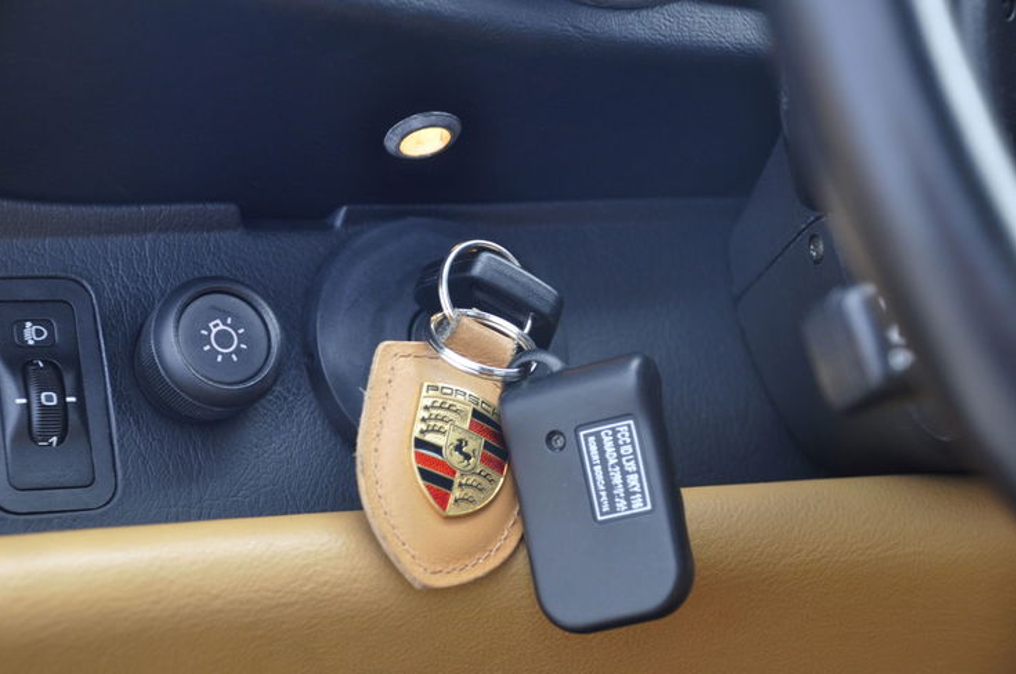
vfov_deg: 11.6
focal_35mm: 118
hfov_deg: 17.4
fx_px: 3312
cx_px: 492
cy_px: 330
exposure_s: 1/15
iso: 500
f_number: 5
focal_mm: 75
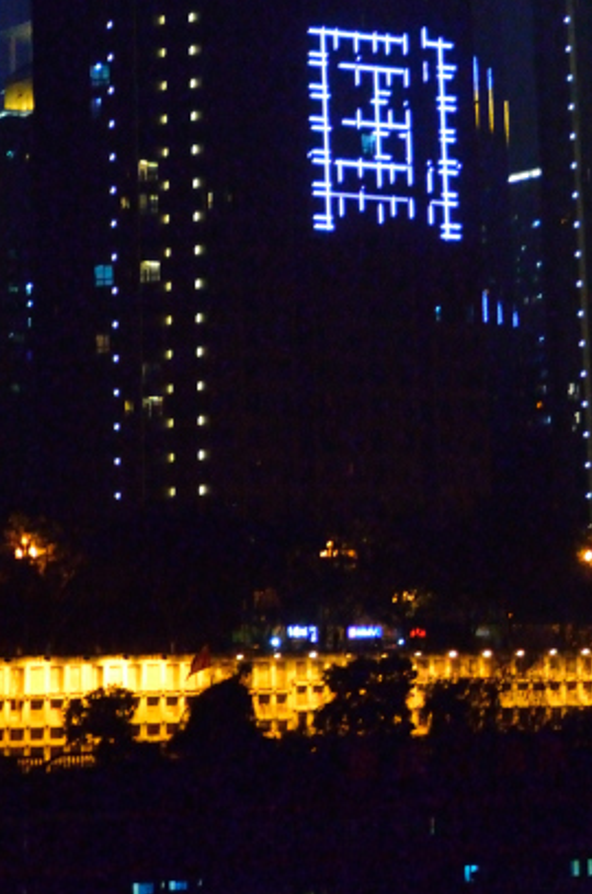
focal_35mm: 158
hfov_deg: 8.6
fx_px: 3917
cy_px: 72
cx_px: 627
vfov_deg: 12.9
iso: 6400
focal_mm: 42
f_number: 4.8
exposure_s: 1/80
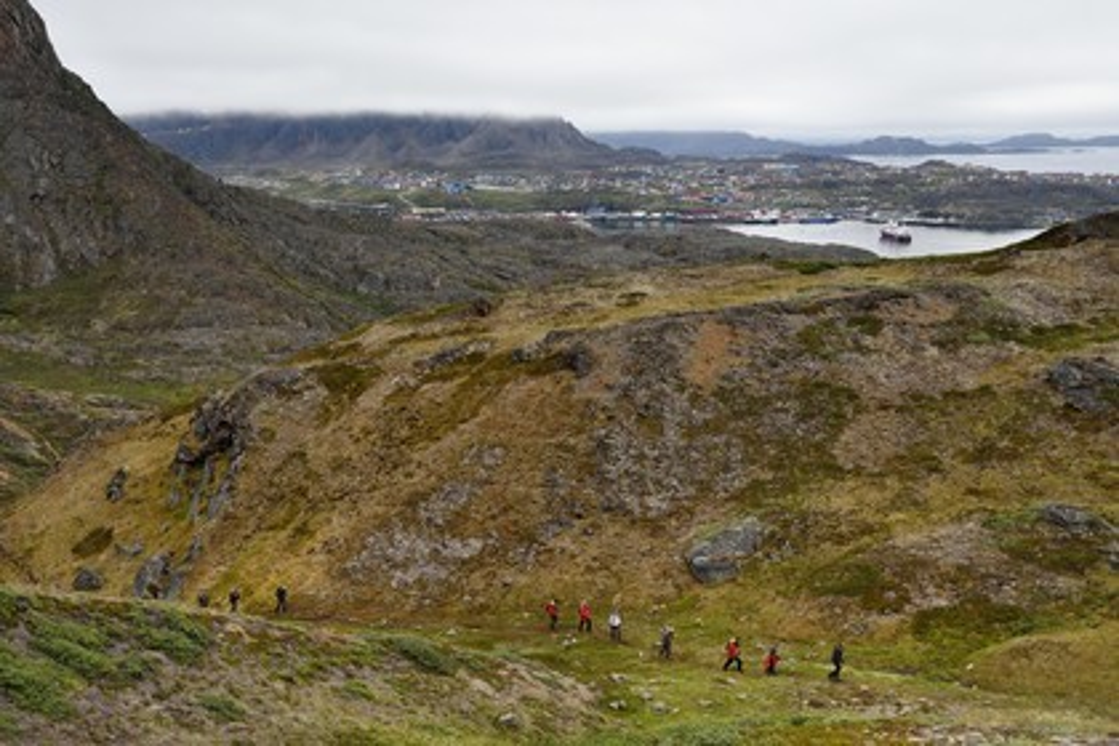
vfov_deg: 38.9
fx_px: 1057
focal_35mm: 34
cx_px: 560
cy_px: 373
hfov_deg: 55.8
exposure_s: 1/320
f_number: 11
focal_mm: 34
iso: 400
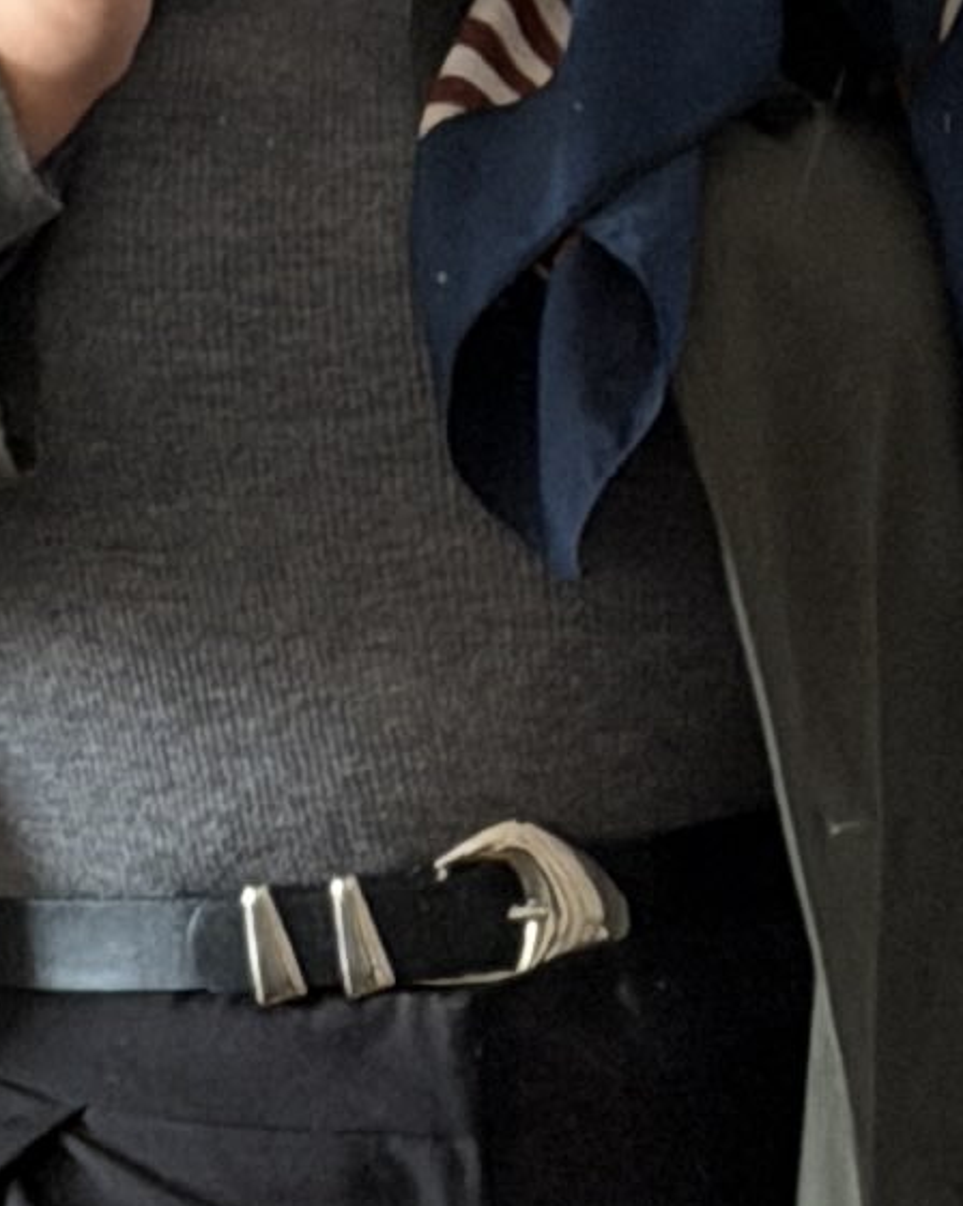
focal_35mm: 337
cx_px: 189
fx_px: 12019
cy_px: 924
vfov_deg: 5.7
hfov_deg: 4.6
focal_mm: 6.76
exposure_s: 1/60
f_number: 1.78
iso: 250
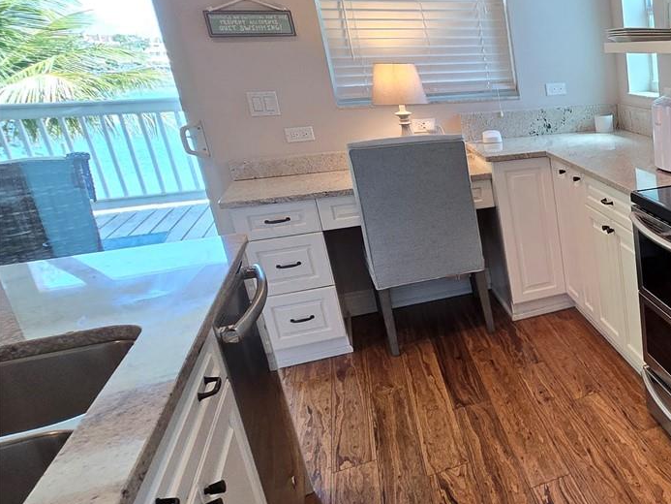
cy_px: 236
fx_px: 582
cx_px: 771
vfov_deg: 46.8
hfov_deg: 43.2
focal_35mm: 30
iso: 100
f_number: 2.2
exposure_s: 1/60
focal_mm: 2.2
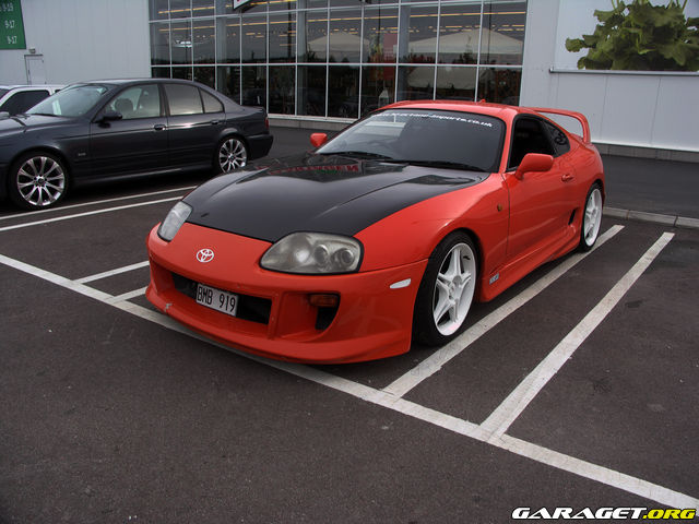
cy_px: 262
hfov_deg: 61.7
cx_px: 350
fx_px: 586
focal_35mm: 29
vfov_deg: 48.2
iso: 50
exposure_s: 1/100
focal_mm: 7.6
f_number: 4
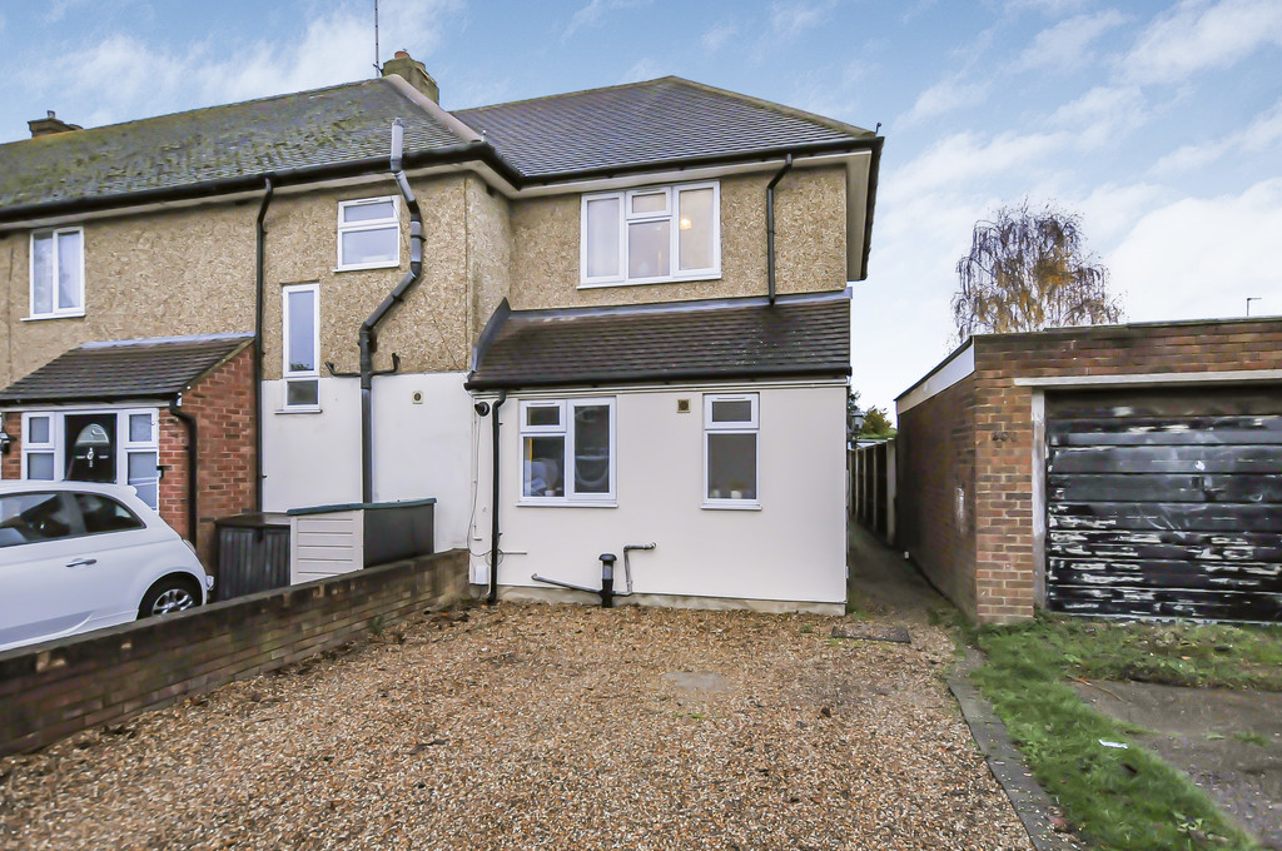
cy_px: 426
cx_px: 641
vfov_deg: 63.1
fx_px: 694
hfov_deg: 85.5
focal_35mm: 20
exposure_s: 1/100
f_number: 5.6
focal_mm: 13
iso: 900
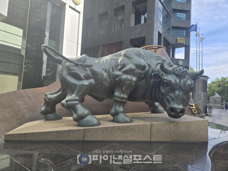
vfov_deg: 58.9
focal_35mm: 23
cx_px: 114
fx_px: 151
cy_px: 86
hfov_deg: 73.9
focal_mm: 5.4
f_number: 1.8
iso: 80
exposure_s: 1/2657
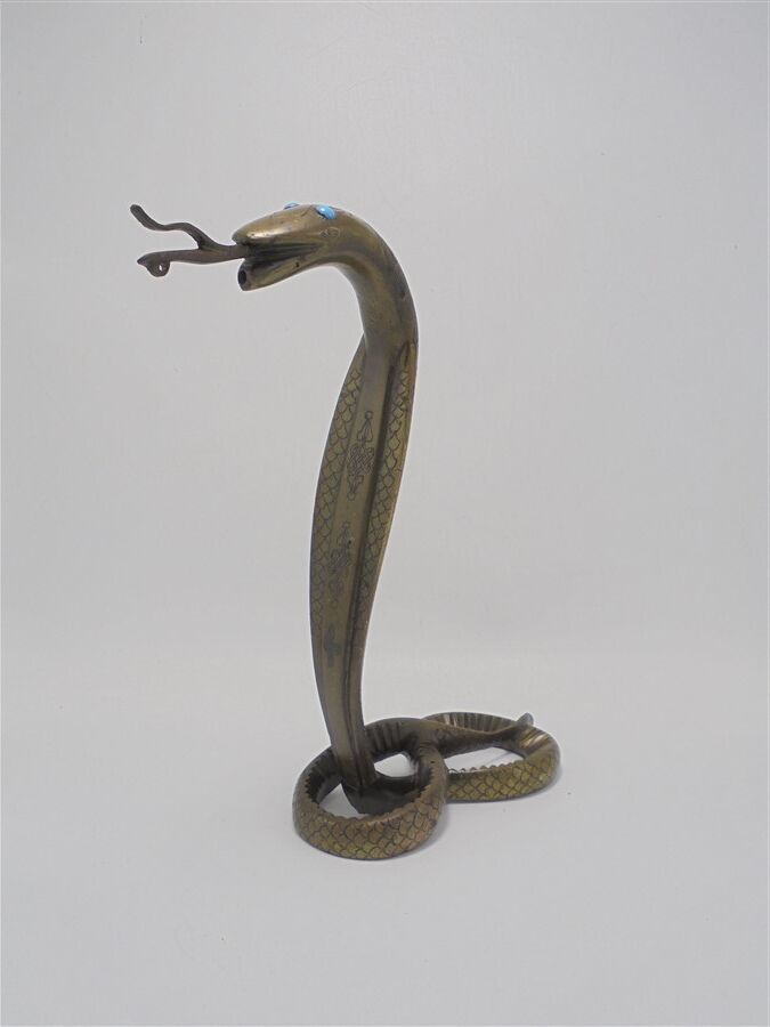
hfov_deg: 41.8
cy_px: 514
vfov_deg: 54.0
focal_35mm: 34
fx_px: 1008
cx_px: 385
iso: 100
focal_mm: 6.1
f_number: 4
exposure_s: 1/50
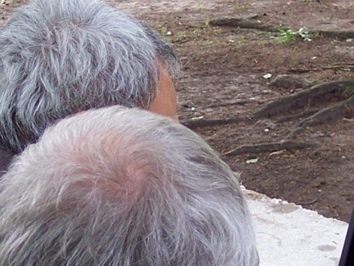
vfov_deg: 10.5
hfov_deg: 14.0
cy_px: 168
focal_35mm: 141
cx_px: 153
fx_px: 1442
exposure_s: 1/90
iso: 100
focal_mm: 8
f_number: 2.8
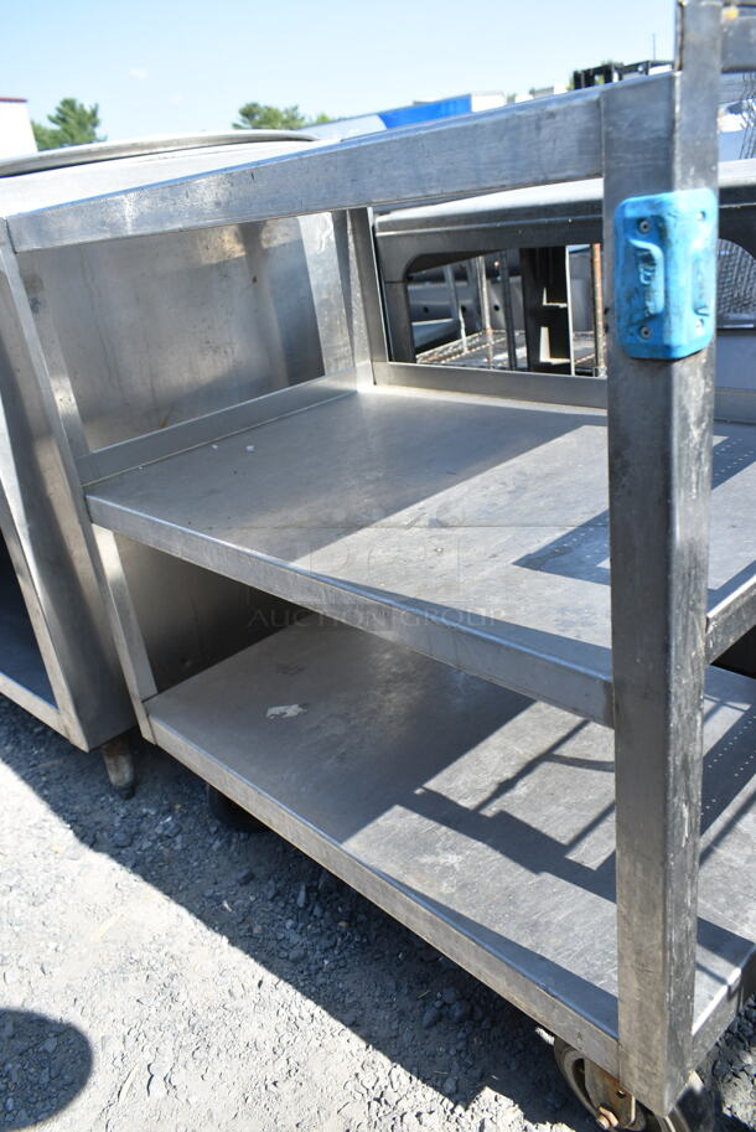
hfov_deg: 48.0
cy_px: 566
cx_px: 378
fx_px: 849
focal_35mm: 27
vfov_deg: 67.3
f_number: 5.6
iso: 100
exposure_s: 1/125
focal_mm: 18
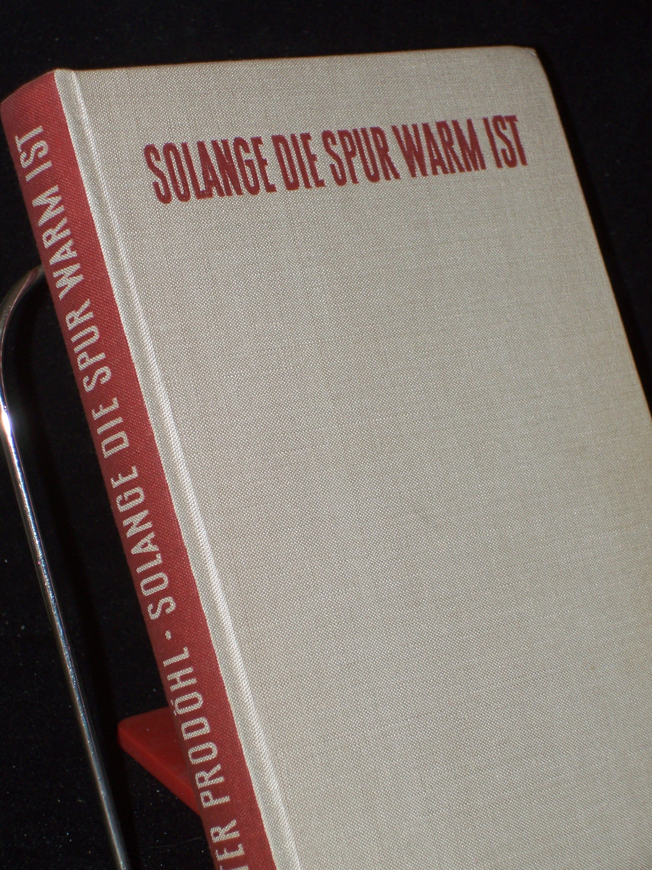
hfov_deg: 14.5
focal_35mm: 102
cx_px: 326
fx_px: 2562
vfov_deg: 19.3
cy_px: 435
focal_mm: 16.8
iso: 80
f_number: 4.6
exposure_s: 1/100
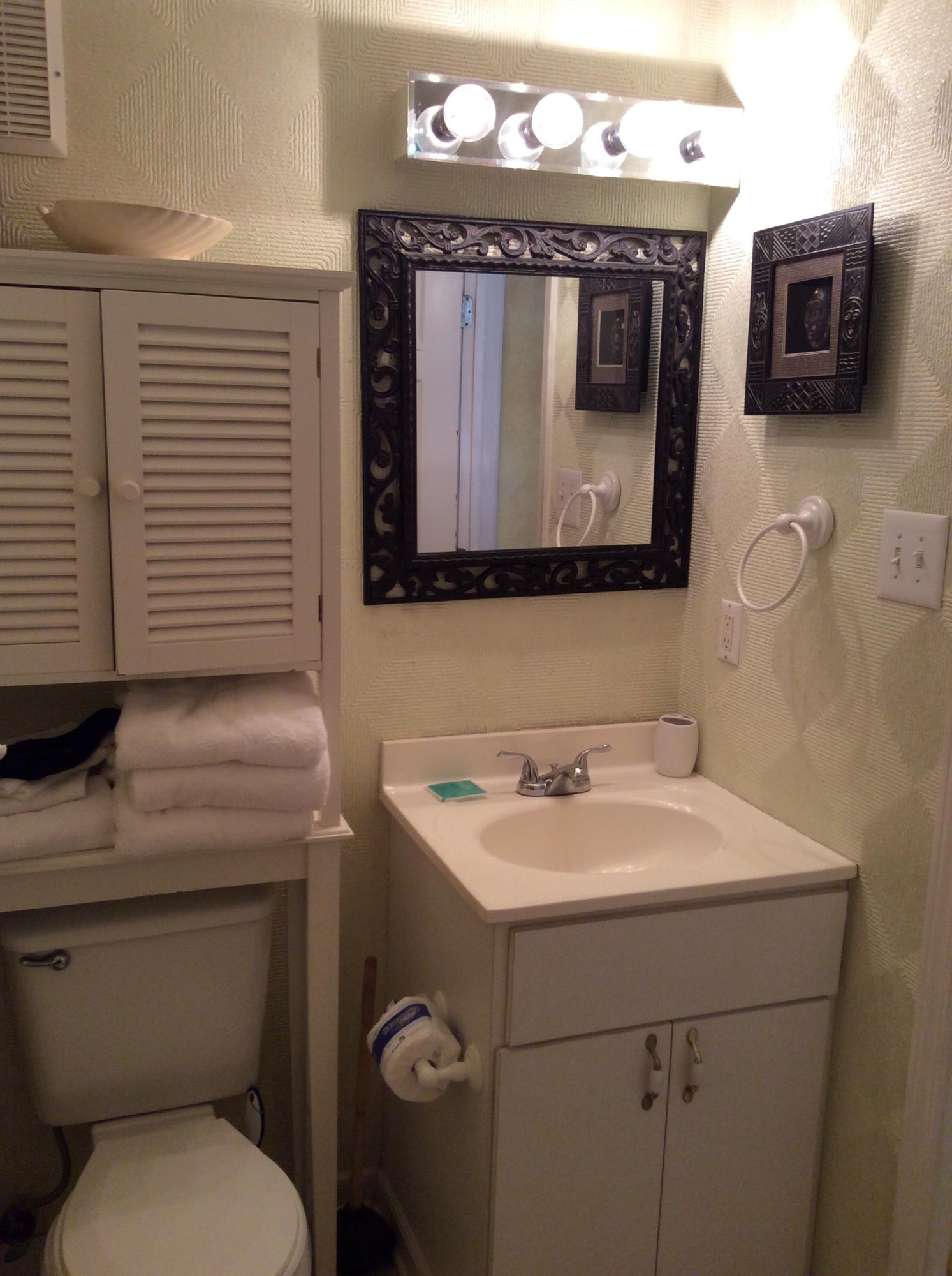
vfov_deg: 56.9
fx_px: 1177
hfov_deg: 44.0
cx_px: 476
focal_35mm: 32
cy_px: 638
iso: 64
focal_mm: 3.3
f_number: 2.4
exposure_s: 1/24
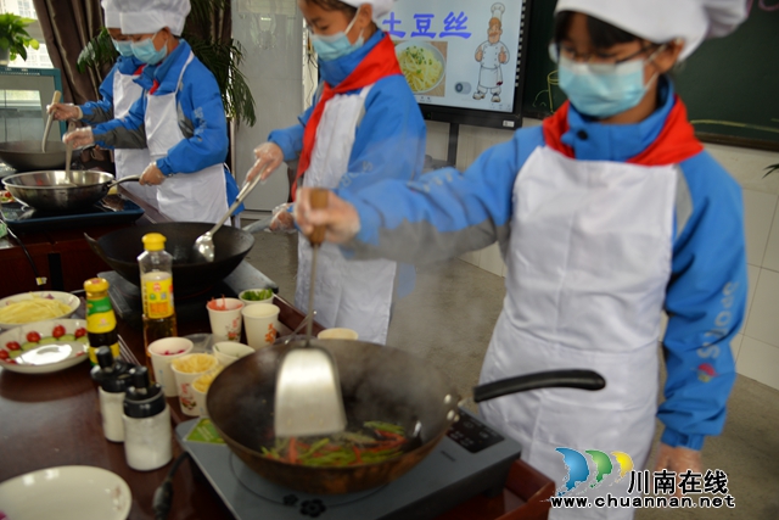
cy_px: 260
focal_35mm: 28
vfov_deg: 46.4
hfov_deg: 65.5
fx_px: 606
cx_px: 390
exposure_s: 1/60
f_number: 4
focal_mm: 28
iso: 400
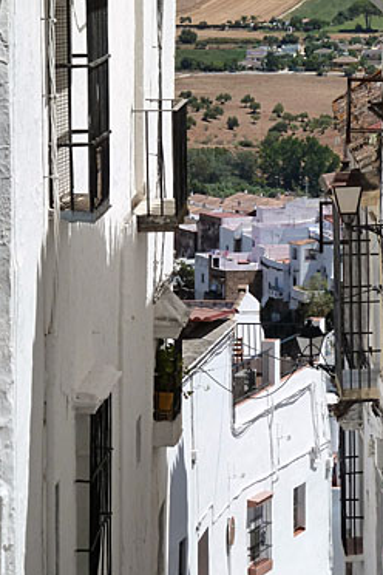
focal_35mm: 215
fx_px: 3431
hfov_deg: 6.4
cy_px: 179
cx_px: 246
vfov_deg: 9.6
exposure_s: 1/500
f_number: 5.6
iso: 125
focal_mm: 21
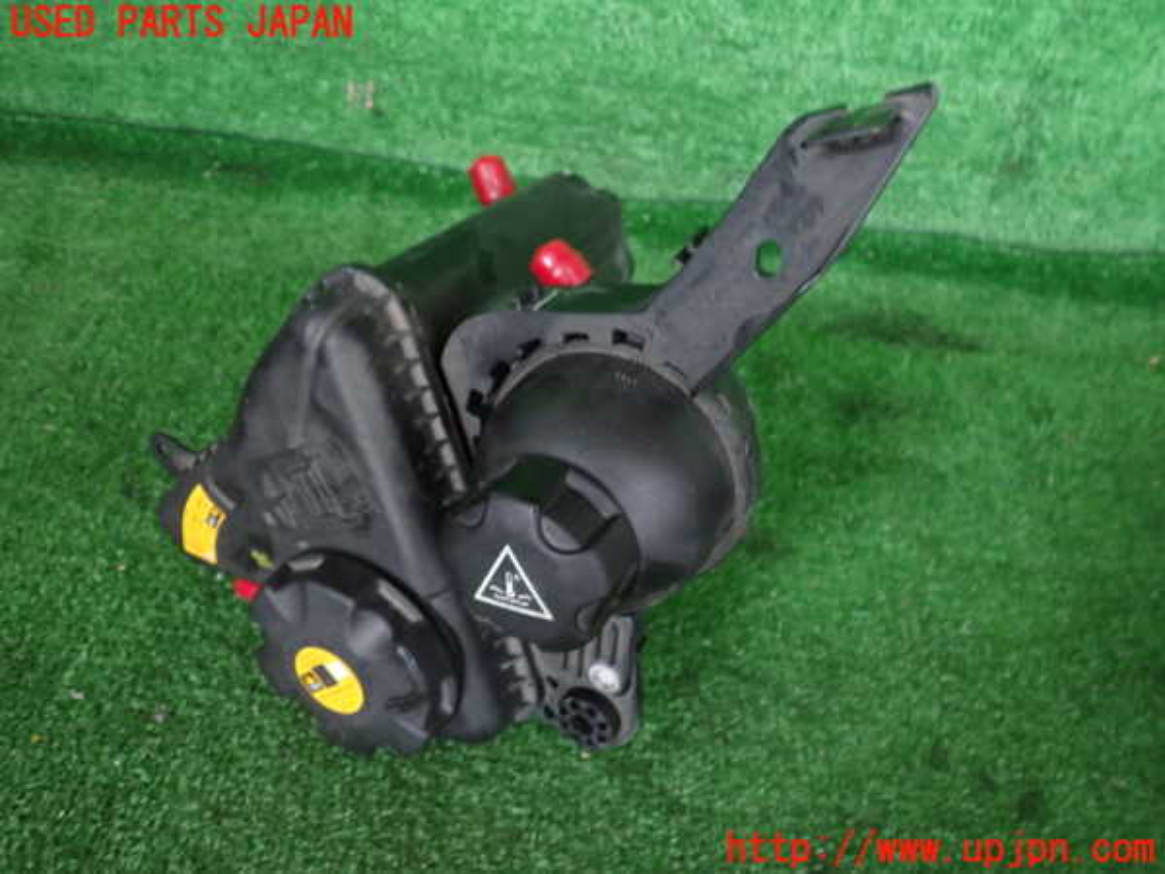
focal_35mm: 30
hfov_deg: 60.0
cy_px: 437
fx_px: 1010
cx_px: 582
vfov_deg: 46.8
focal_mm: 5.4
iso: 800
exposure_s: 1/20
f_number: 2.3
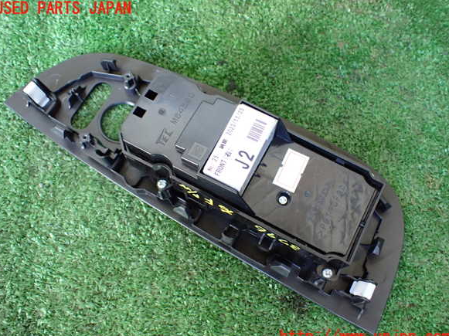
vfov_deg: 45.4
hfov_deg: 58.4
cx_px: 223
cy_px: 173
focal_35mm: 31
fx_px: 402
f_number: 2.3
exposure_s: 1/80
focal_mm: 5.4
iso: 800
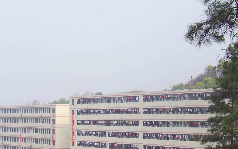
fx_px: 662
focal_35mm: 102
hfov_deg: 20.4
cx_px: 106
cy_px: 97
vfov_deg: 12.8
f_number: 3.2
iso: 64
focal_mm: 11.7
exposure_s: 1/640
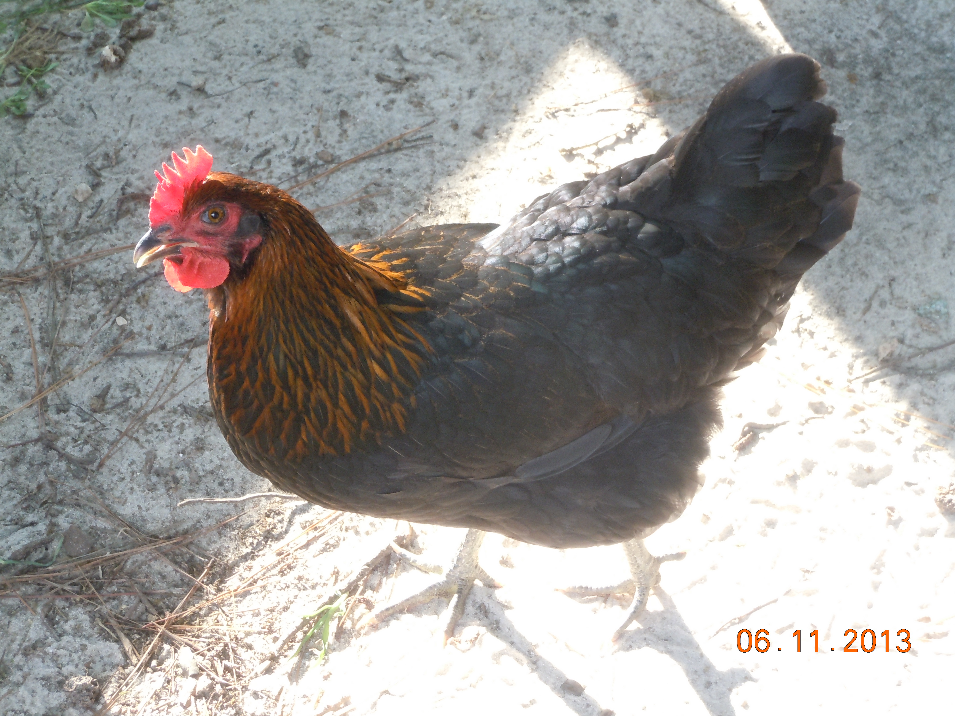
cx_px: 478
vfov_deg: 17.0
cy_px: 358
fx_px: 2400
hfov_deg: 22.5
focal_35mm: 87
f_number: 5.3
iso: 400
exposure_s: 1/50
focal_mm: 15.6
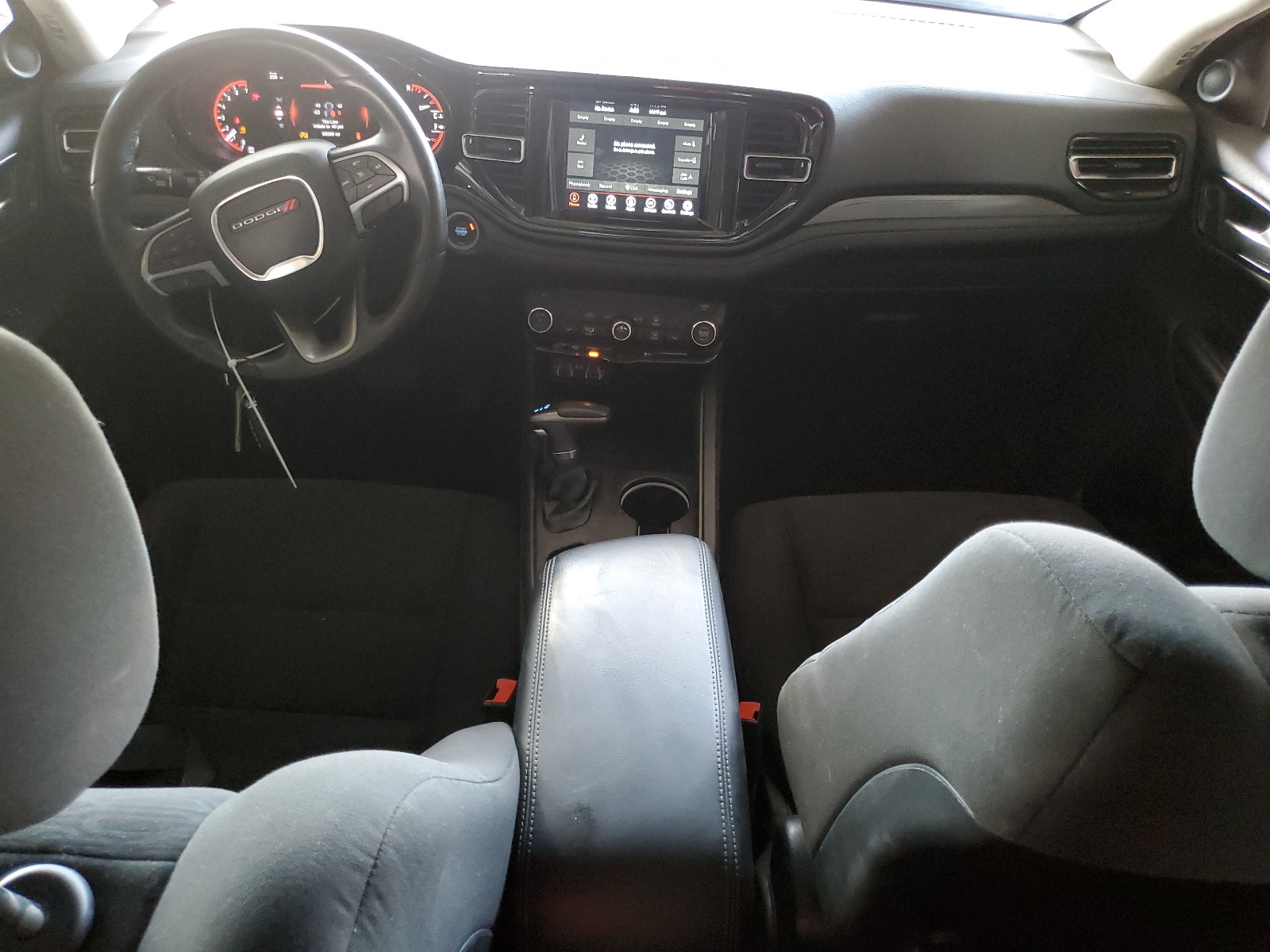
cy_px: 476
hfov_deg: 67.3
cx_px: 635
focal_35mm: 26
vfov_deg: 53.1
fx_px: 954
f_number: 1.5
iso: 357
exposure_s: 1/60.2
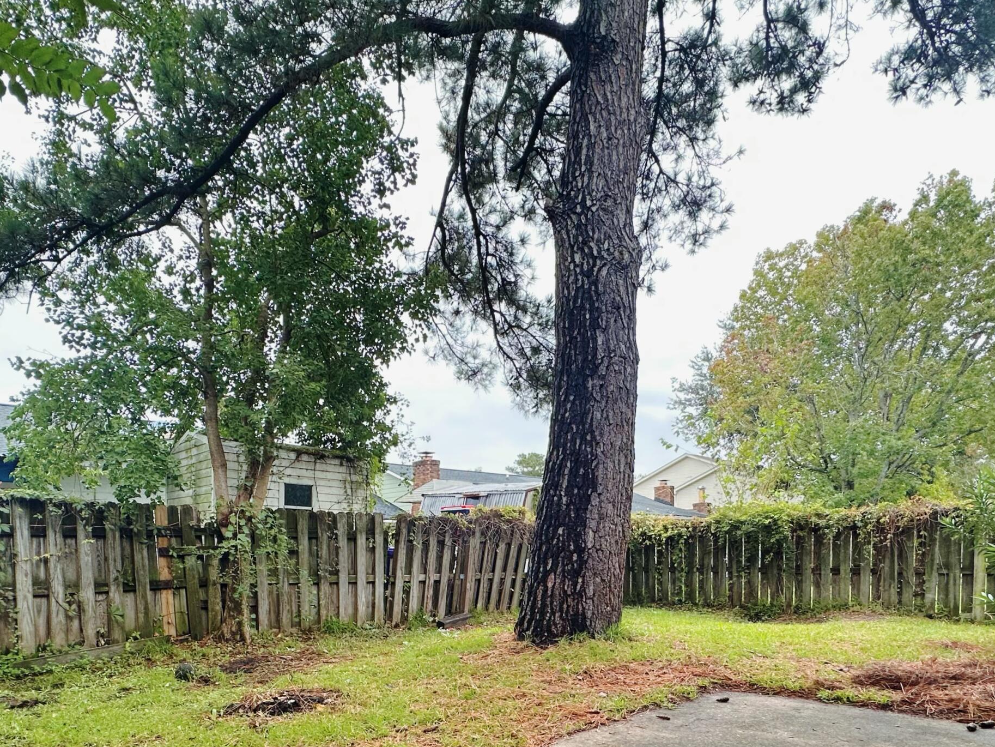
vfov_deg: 55.8
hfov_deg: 73.7
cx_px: 451
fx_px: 661
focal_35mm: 23
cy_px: 569
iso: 64
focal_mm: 2.22
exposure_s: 1/99
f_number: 2.2
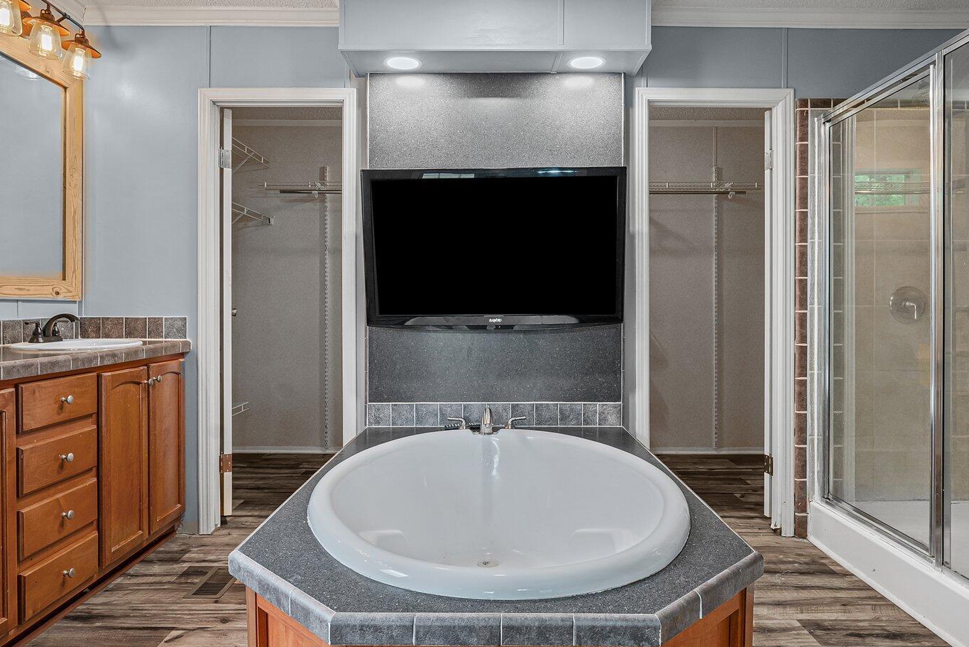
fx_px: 646
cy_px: 321
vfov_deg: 53.2
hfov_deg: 73.7
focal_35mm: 24
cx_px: 495
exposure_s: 1/2.5
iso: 320
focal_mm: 16
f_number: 8
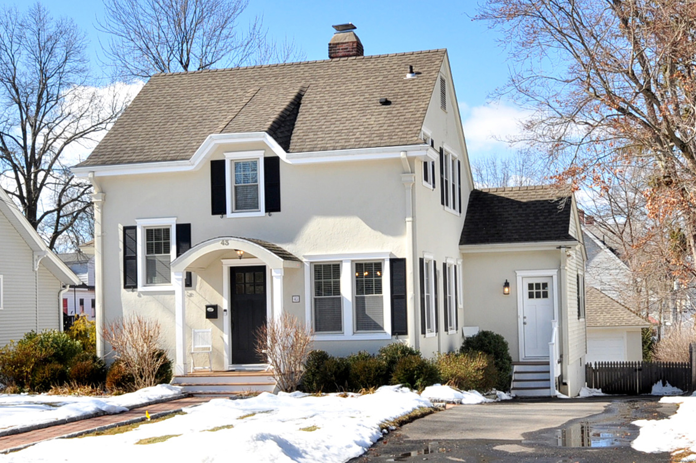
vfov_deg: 43.5
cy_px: 232
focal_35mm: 30
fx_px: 579
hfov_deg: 62.0
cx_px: 348
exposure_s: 1/160
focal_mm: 20
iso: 200
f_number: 13
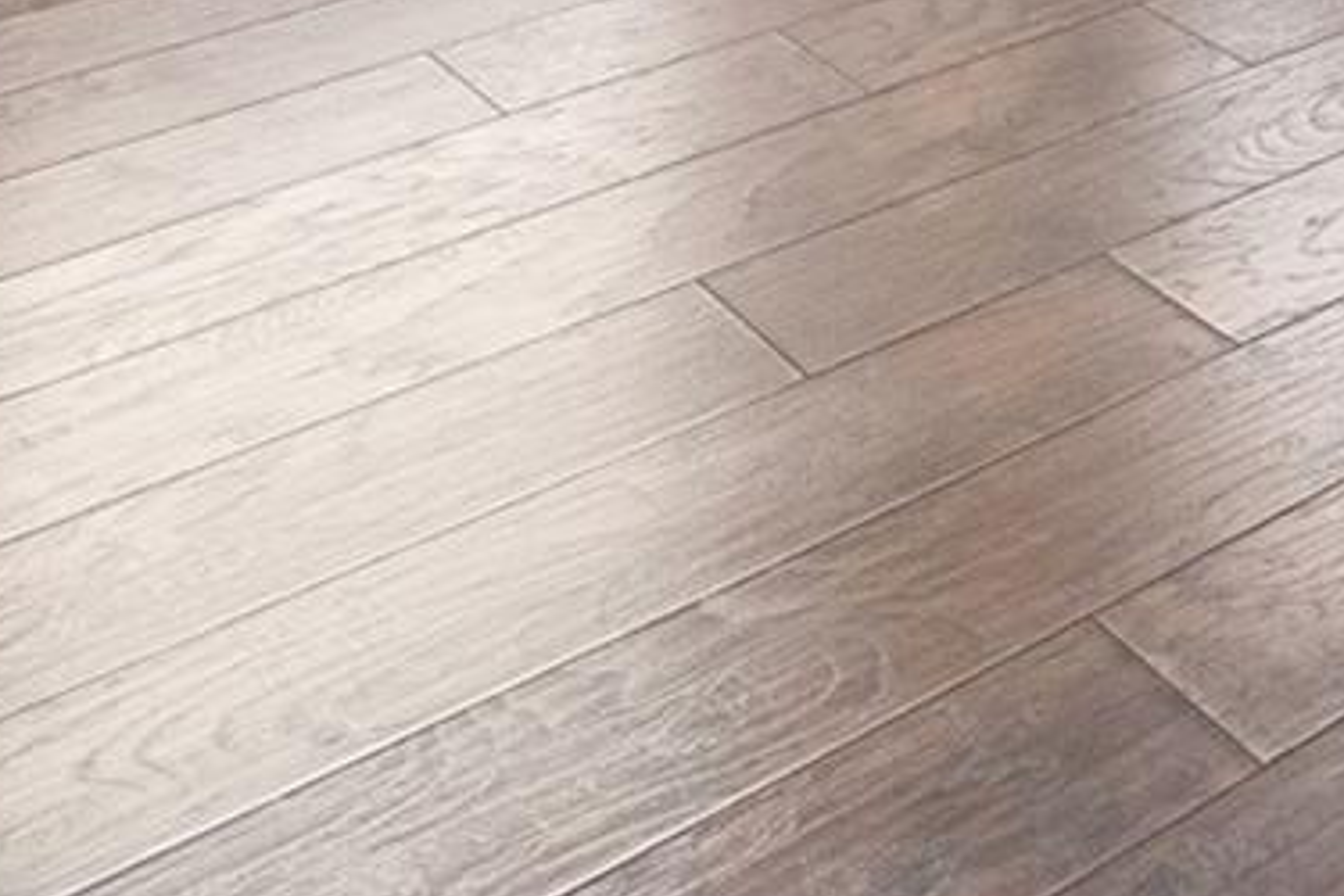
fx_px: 2389
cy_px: -921
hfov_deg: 29.1
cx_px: 1380
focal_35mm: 64
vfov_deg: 16.2
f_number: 7.1
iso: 640
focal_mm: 10
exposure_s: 1/125
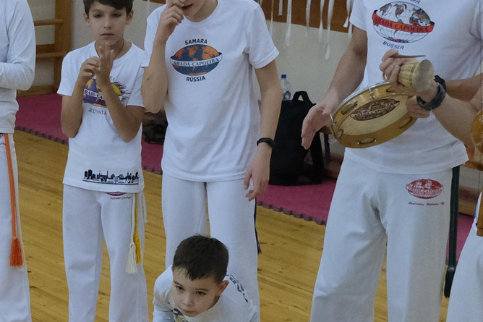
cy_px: 471
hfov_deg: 17.1
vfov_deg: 11.5
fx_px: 1542
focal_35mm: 115
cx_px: -84
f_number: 4.2
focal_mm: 20.3
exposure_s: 1/320
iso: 3200
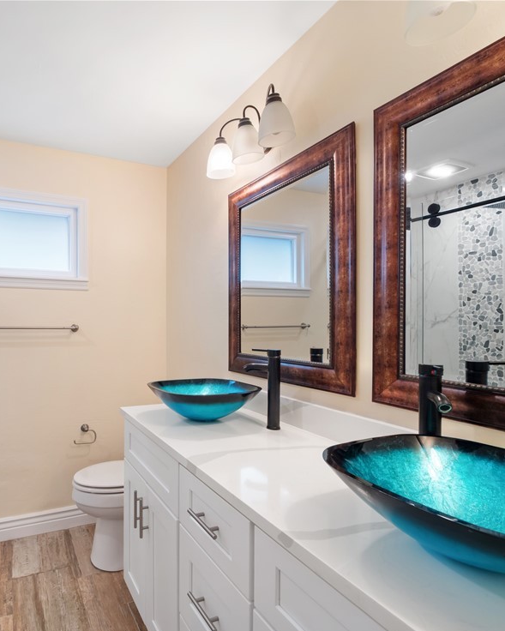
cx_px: 172
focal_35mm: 19
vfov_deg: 83.2
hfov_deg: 69.0
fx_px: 355
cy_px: 328
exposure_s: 1/5
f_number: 7.1
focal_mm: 7
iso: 200
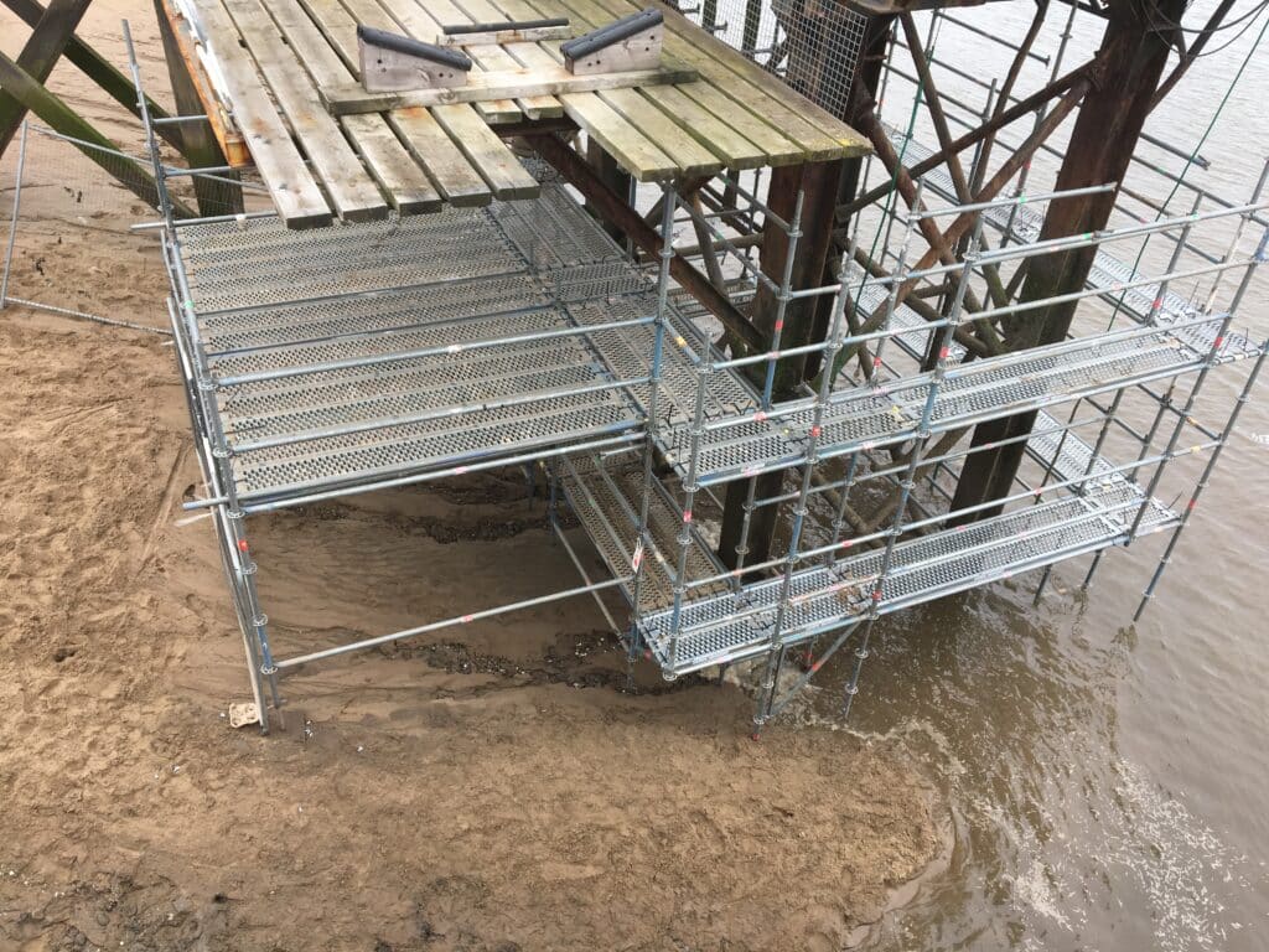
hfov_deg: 61.7
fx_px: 1063
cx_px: 634
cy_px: 476
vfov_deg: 48.2
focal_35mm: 29
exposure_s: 1/455
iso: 25
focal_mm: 4.15
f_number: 2.2
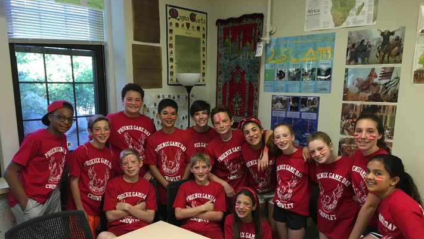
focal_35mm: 32
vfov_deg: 36.3
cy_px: 158
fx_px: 360
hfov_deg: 61.0
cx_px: 210
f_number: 2.2
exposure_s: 1/30
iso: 64
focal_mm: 4.15
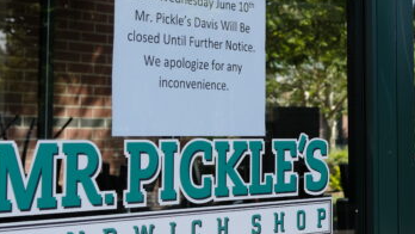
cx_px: 244
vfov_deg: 14.8
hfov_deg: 26.2
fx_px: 892
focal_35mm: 81
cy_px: 25
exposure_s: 1/180
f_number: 5.6
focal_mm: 23
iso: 200
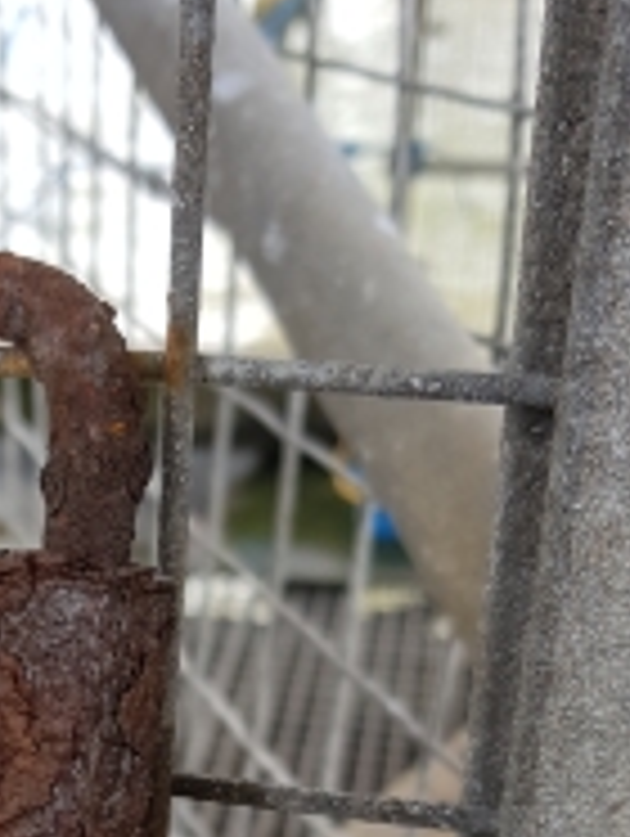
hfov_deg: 21.5
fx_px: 1574
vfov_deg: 27.9
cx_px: -56
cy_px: 848
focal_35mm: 65
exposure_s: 1/191
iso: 40
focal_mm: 4.2
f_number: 1.7
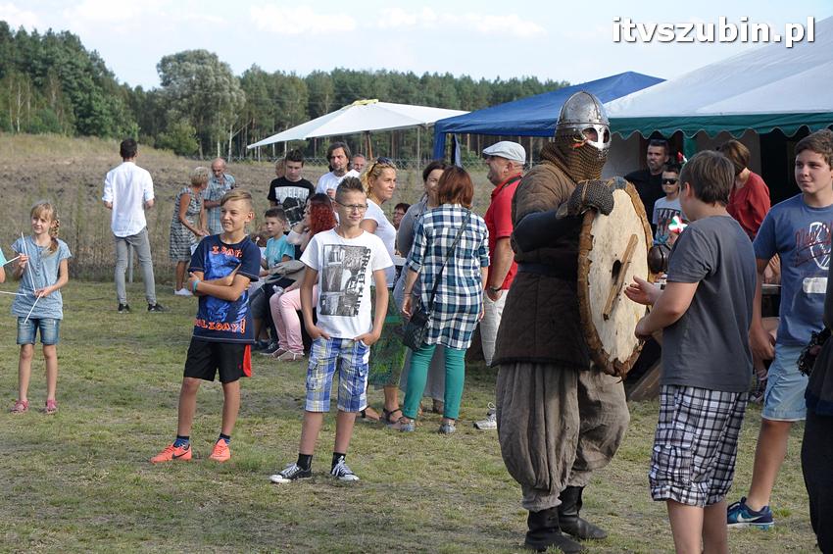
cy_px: 277
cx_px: 416
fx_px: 2427
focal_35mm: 105
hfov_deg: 19.5
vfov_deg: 13.0
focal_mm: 70
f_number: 8
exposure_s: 1/800
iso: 800
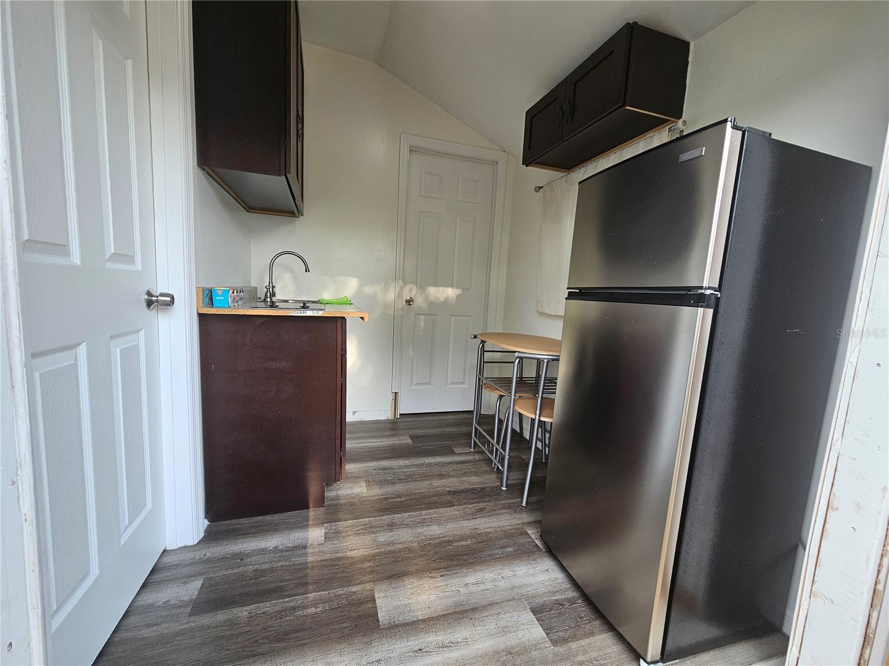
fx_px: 334
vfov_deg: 89.9
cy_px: 333
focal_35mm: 13
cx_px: 444
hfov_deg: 106.2
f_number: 2.2
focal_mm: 2.2
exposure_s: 1/120
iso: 50
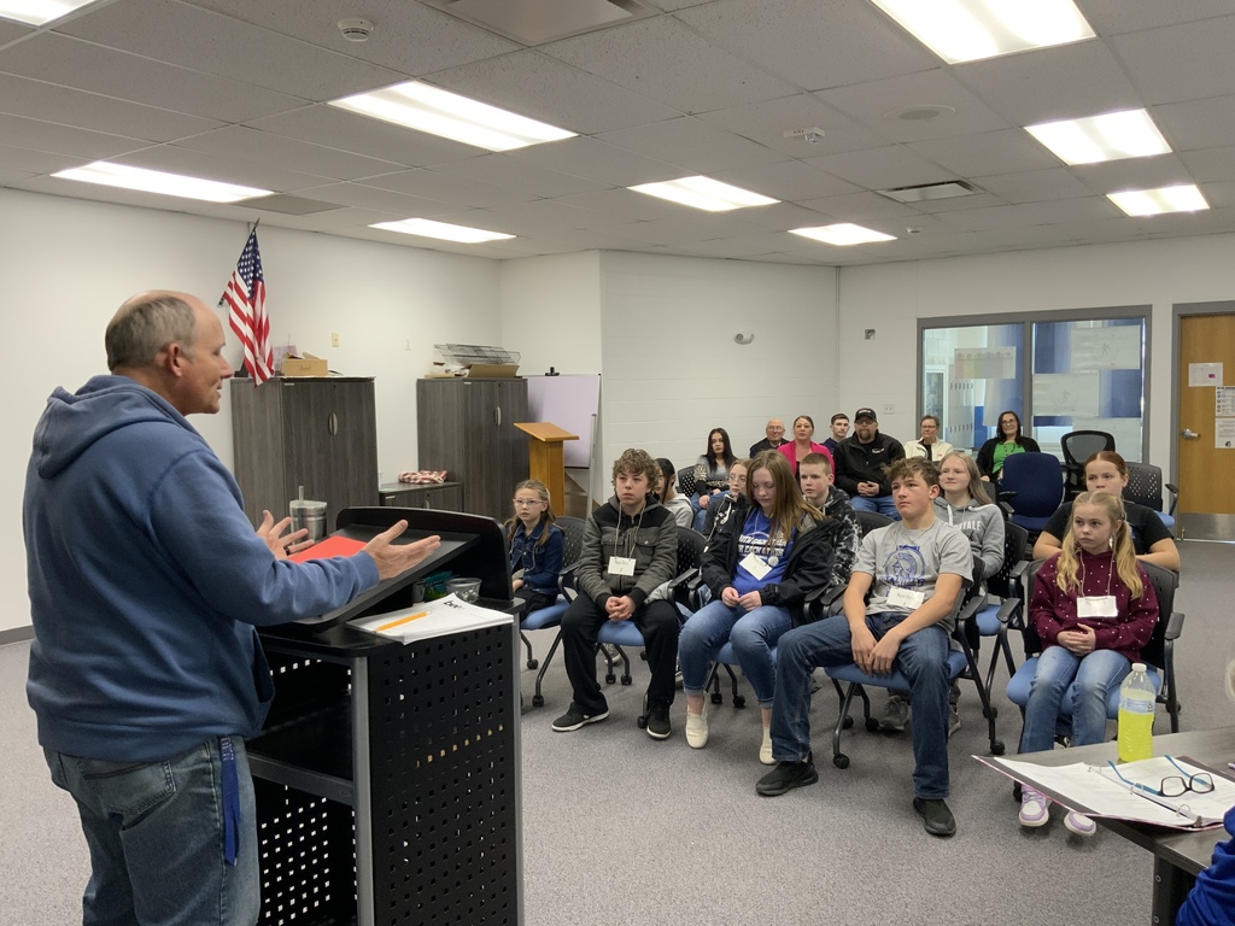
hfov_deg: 61.7
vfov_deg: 48.2
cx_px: 618
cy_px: 463
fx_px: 1035
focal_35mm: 29
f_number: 1.8
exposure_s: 1/60
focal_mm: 3
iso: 64
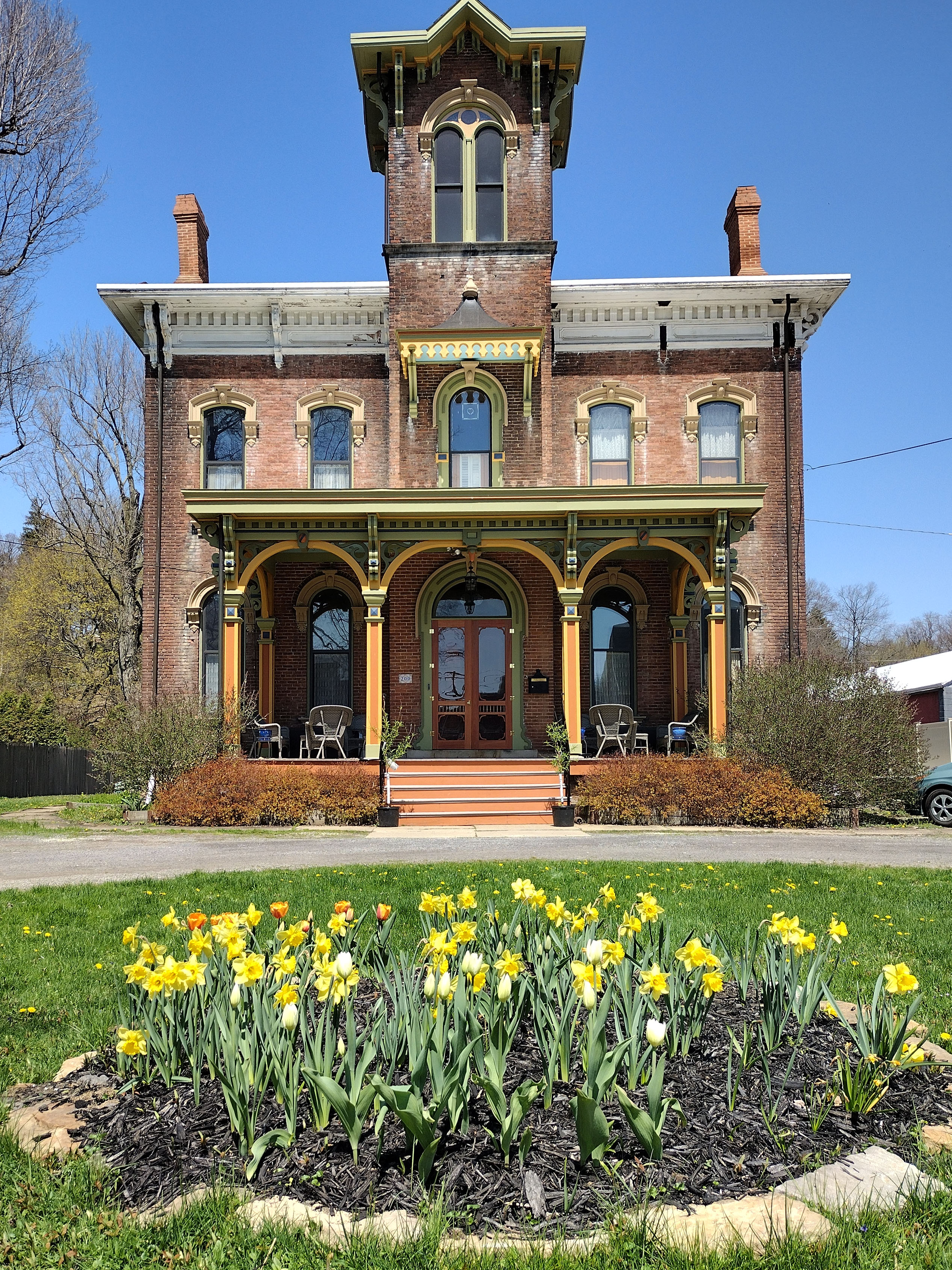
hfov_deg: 44.1
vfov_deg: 56.7
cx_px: 425
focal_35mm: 32
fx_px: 1173
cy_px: 692
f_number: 1.7
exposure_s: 1/1553
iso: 100
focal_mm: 4.71
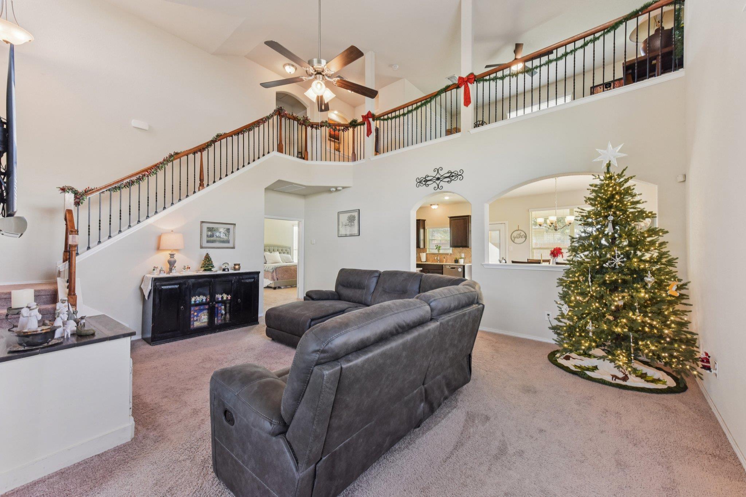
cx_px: 373
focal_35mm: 14
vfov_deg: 81.2
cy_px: 248
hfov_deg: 104.2
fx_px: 290
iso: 720
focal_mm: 14
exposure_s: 1/15
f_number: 8
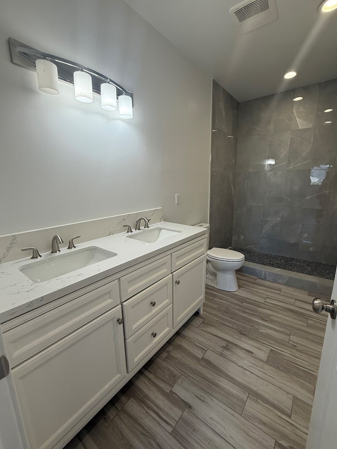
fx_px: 195
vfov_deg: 98.2
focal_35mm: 15
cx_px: 176
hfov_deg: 81.7
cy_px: 225
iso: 100
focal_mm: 2.22
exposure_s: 1/120
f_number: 2.2
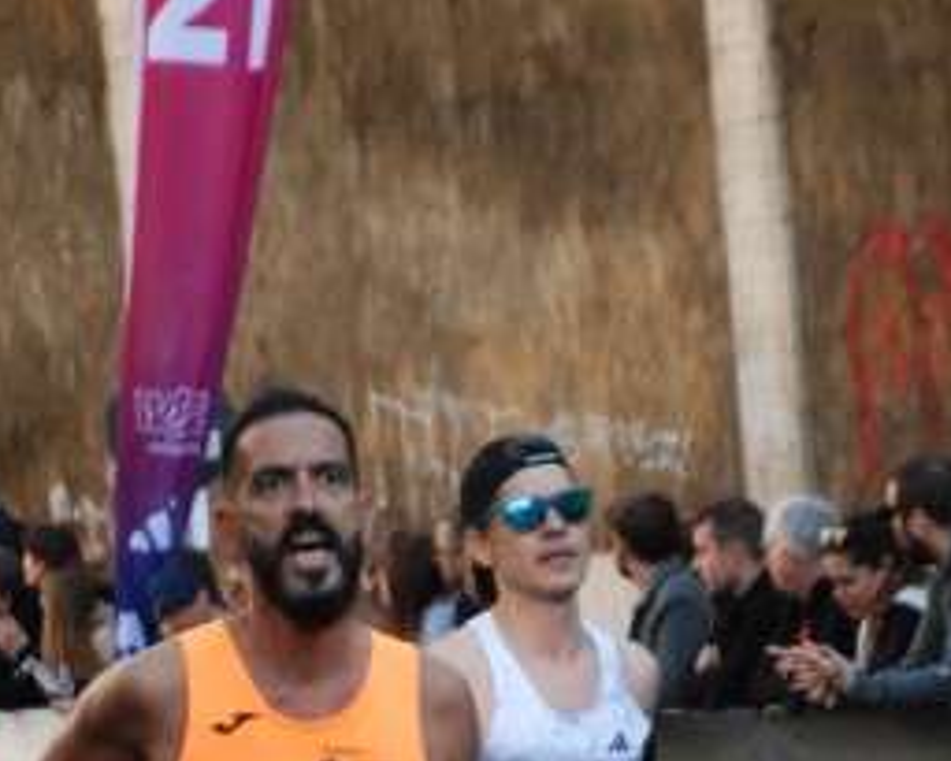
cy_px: 1051
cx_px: 585
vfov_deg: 4.9
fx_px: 8844
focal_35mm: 314
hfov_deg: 6.2
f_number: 5.6
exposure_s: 1/500
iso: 1000
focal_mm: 95
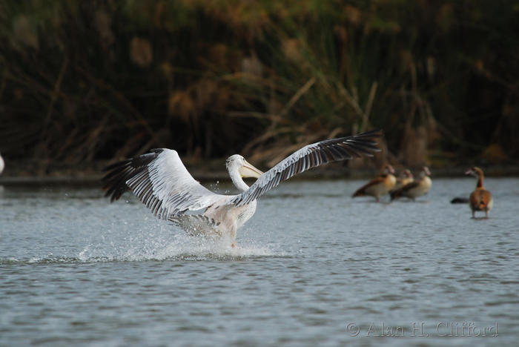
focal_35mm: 600
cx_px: 260
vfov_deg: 2.3
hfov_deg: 3.4
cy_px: 174
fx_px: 8657
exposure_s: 1/400
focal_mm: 400
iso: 100
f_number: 5.6
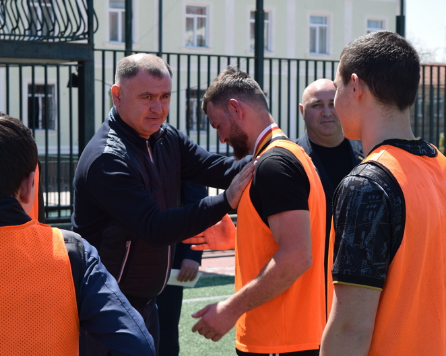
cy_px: 178
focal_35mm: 94
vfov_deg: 16.4
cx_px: 234
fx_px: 1235
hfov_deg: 20.5
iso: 200
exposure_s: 1/250
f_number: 8
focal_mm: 55
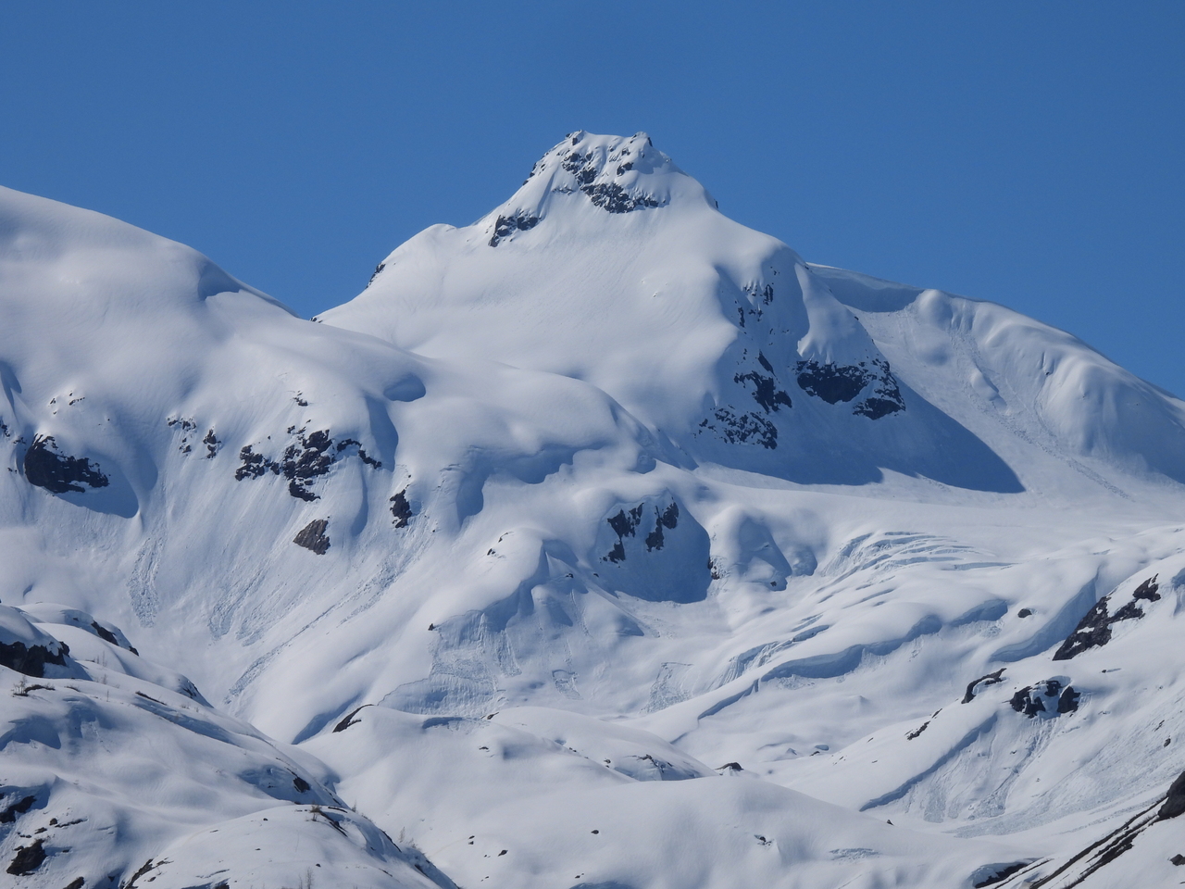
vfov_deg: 5.0
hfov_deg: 6.6
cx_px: 592
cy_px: 444
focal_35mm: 300
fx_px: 10270
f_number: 7.1
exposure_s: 1/1600
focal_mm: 53.5
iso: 100
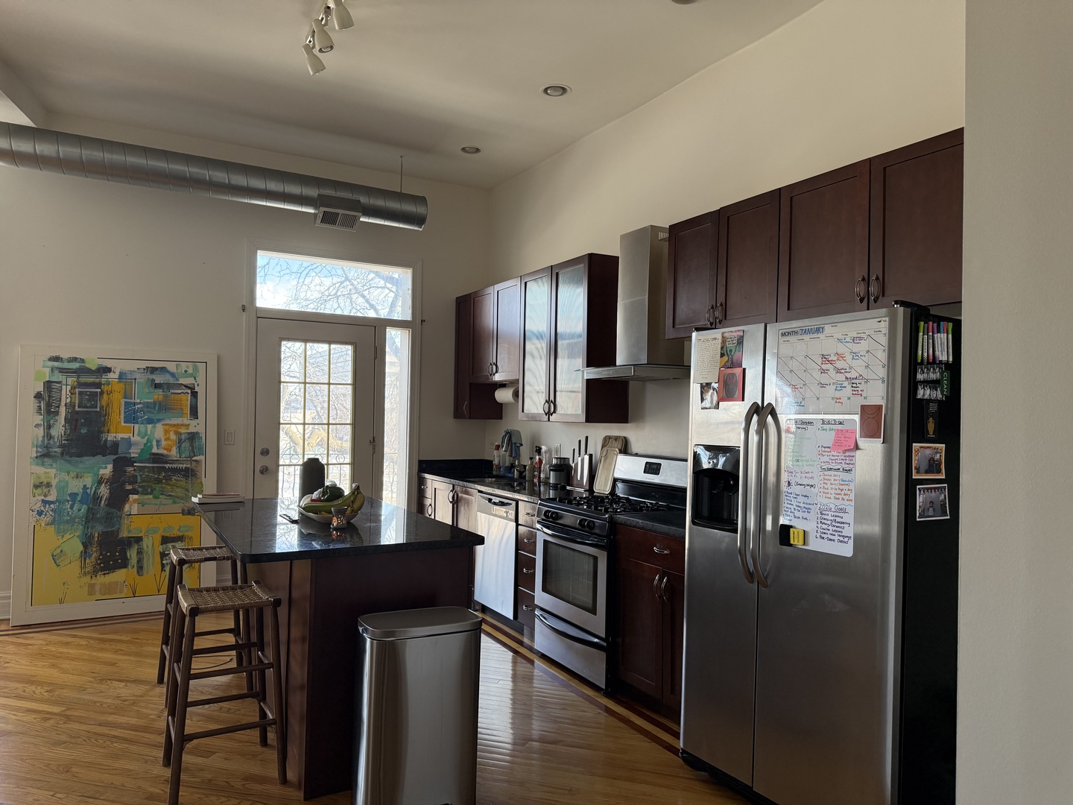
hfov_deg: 71.6
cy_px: 402
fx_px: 744
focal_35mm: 24
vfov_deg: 56.8
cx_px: 536
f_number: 1.78
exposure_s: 1/133
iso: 200
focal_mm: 6.76
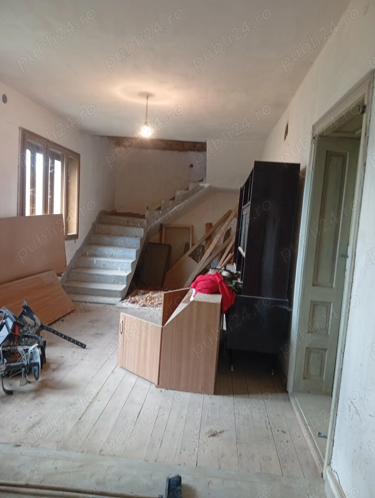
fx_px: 389
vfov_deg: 65.2
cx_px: 188
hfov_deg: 51.5
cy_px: 249
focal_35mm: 27
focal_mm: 3.98
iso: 284
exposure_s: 1/33.3
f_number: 1.8
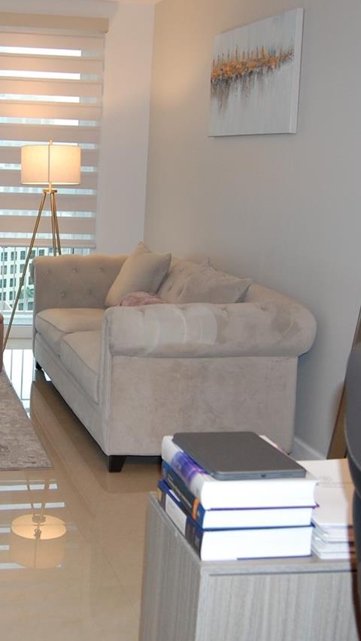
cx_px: 6
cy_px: 283
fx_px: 902
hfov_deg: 21.9
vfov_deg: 39.1
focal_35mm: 53
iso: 400
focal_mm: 18
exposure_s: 1/60
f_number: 3.5
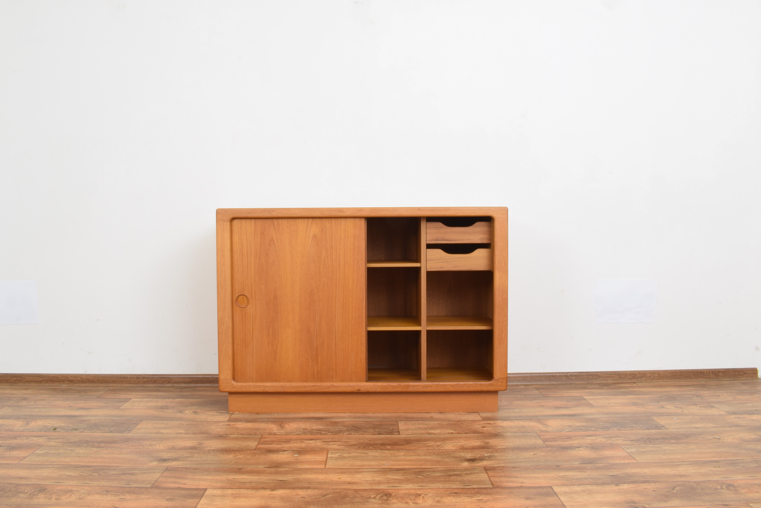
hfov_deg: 60.3
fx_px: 655
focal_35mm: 31
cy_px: 253
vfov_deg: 42.3
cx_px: 369
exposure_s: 4
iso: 100
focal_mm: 20
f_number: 22
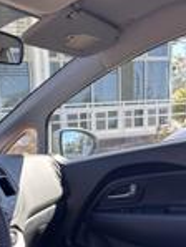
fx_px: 436
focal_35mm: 61
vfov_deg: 28.8
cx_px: -2
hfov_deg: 23.1
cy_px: 270
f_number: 1.78
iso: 80
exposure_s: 1/473
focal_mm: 6.86
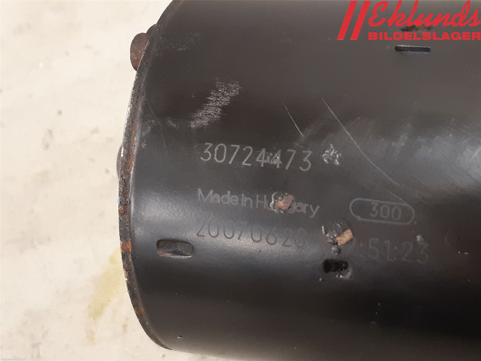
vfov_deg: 53.1
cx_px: 240
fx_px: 361
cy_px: 180
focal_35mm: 26
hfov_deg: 67.3
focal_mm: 3.93
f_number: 1.7
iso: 250
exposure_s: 1/33
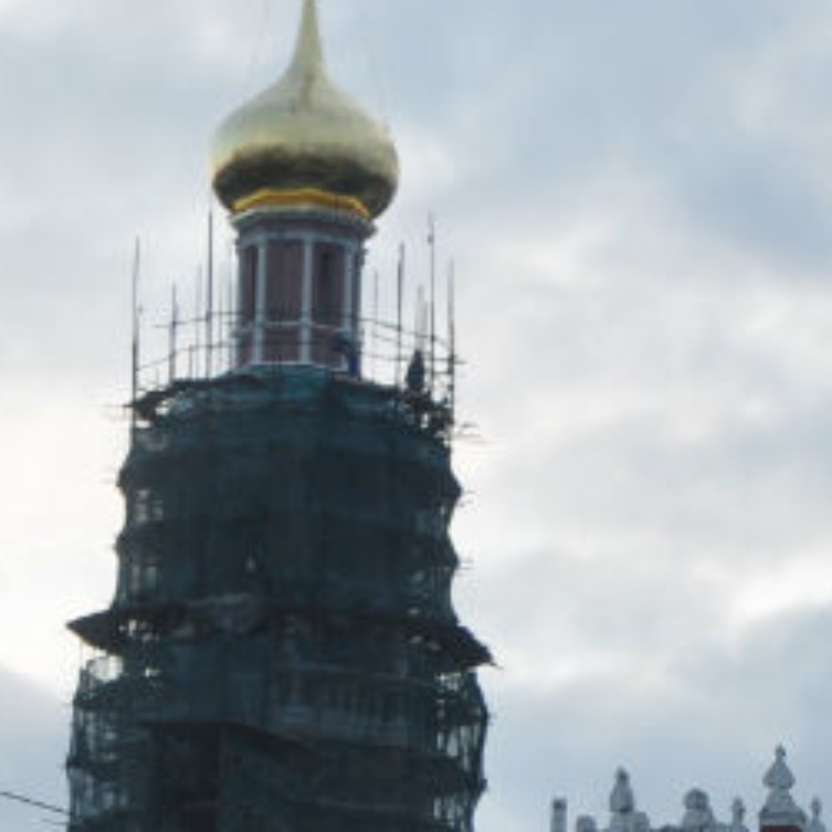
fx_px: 7070
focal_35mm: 260
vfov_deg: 6.7
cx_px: 746
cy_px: 1021
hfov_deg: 6.7
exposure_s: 1/25
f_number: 7.1
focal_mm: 40
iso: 400
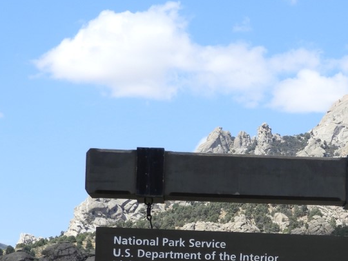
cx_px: 436
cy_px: 288
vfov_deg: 9.2
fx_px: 1609
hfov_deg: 12.0
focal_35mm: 160
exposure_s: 1/640
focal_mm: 10.7
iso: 100
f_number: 4.2
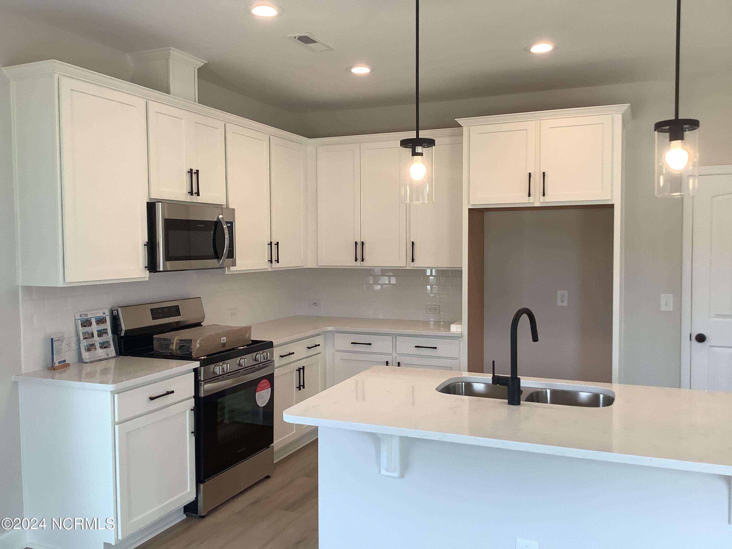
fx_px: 656
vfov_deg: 45.4
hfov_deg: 58.4
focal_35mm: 31
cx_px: 366
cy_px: 274
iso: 80
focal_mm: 3.3
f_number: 2.4
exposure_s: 1/120
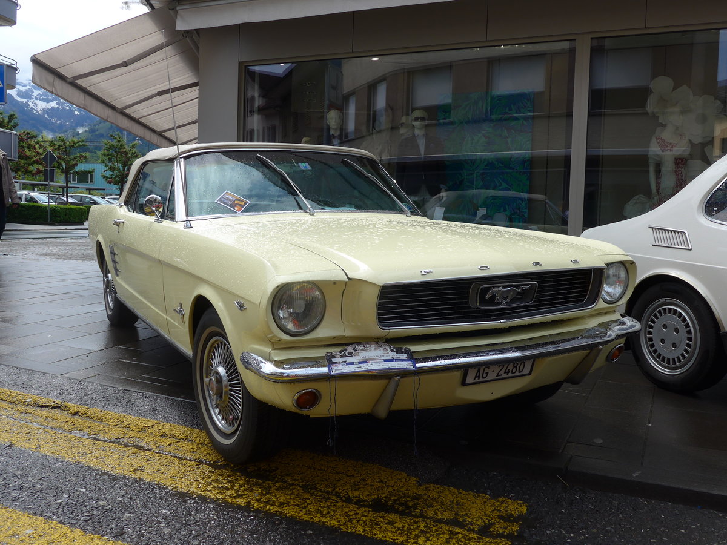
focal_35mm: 34
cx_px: 364
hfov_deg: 54.0
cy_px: 272
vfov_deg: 41.8
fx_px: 714
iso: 80
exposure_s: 1/1300
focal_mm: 7
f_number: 2.8
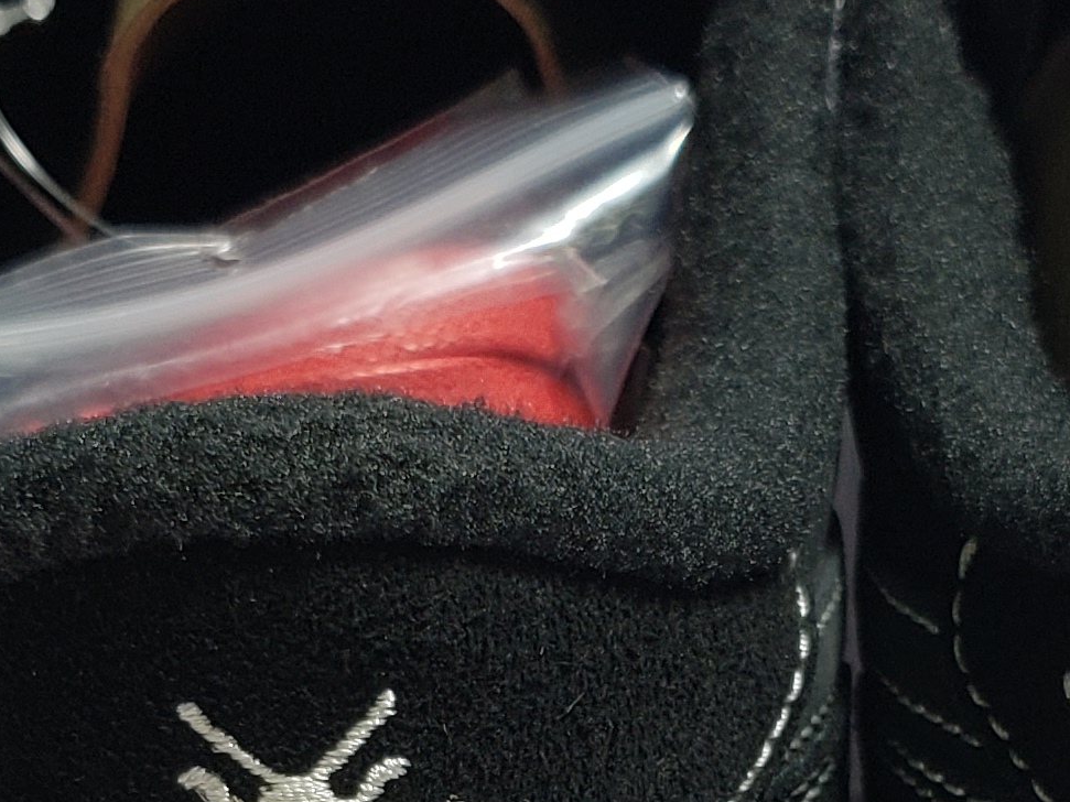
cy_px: 978
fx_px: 3338
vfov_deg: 13.3
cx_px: 630
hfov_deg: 18.2
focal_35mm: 108
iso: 50
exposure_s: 1/302
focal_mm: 4.3
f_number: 1.5
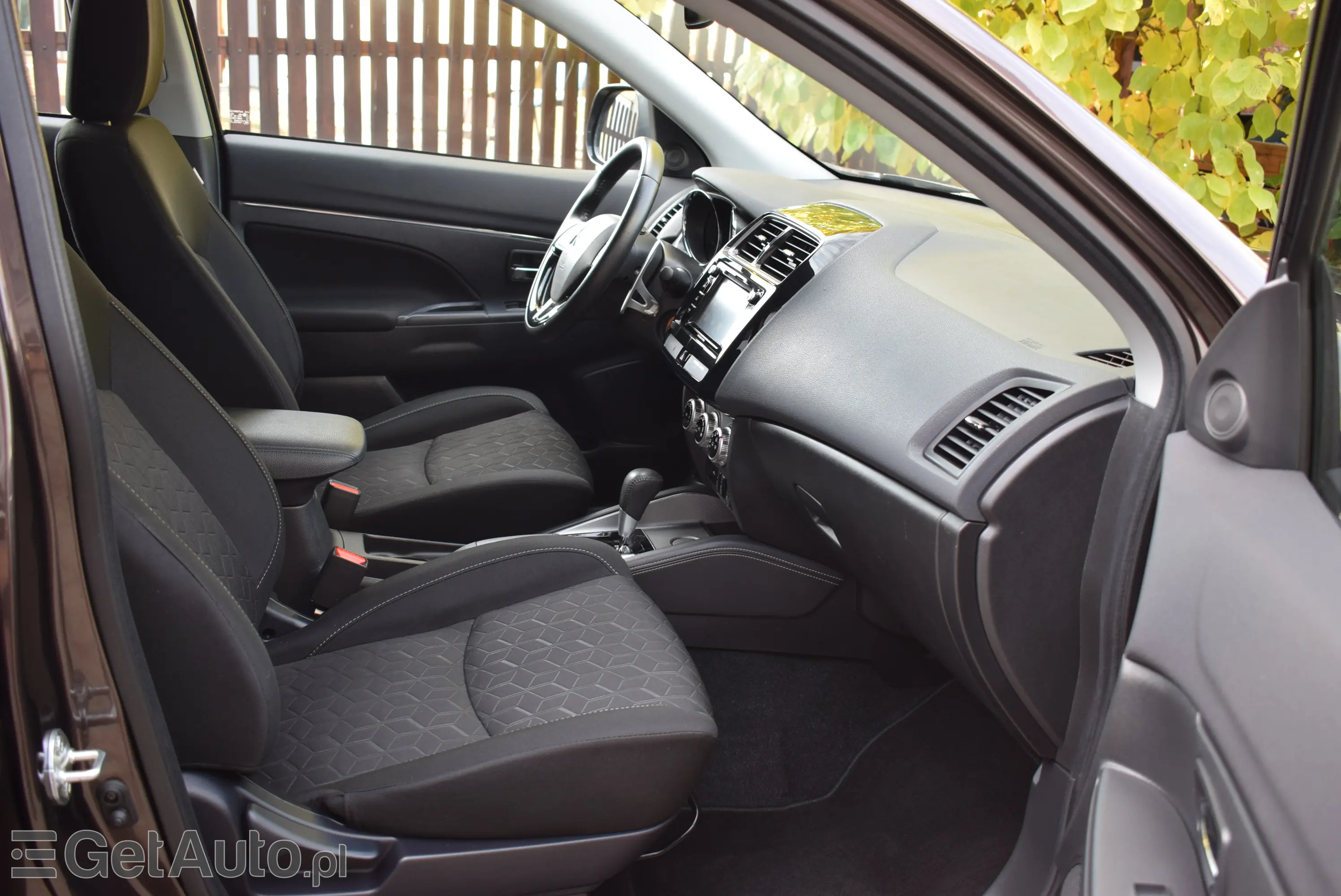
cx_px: 670
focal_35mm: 34
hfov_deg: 55.1
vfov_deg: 38.4
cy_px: 448
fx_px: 1286
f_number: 4
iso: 400
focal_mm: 23
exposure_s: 1/80
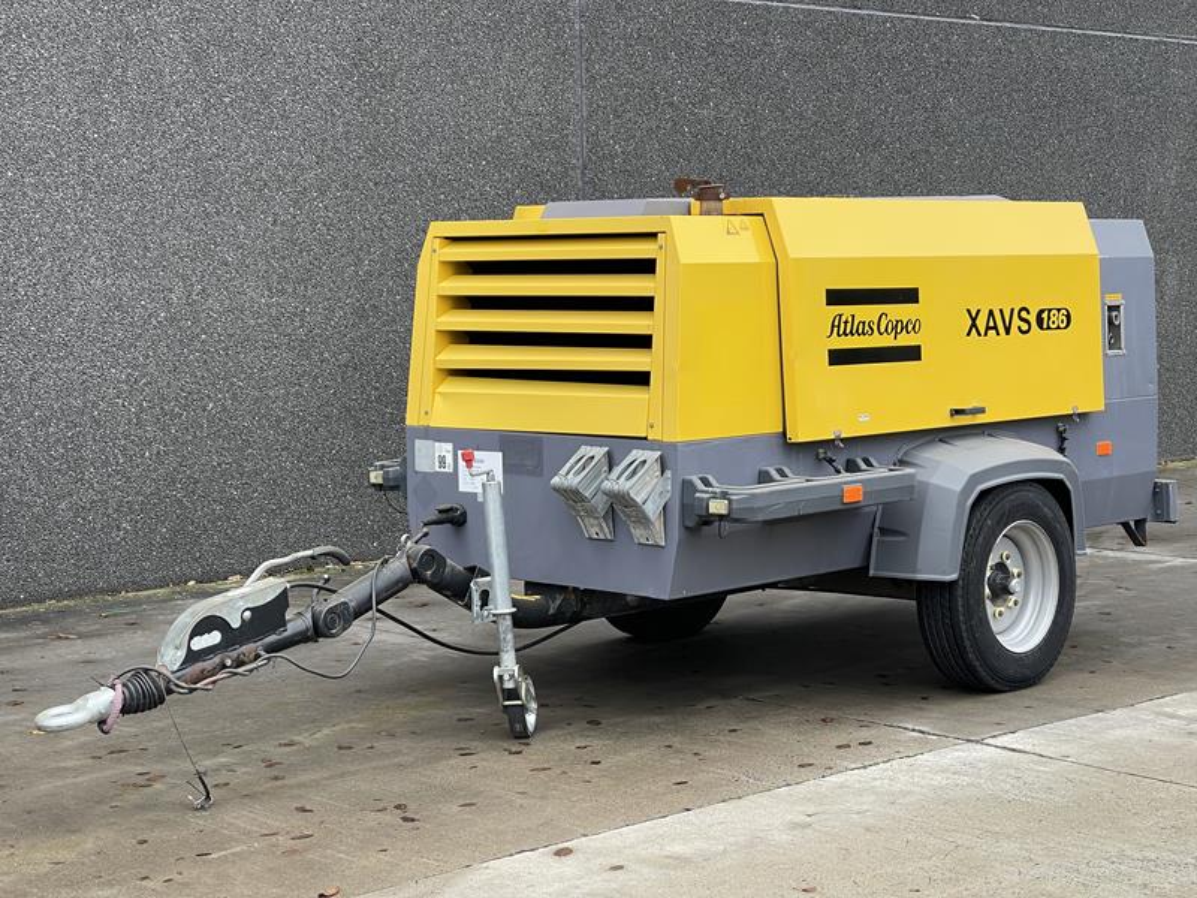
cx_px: 598
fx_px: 2213
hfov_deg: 30.3
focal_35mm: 64
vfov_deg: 22.9
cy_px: 449
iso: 25
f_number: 2.2
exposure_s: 1/99
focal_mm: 7.5
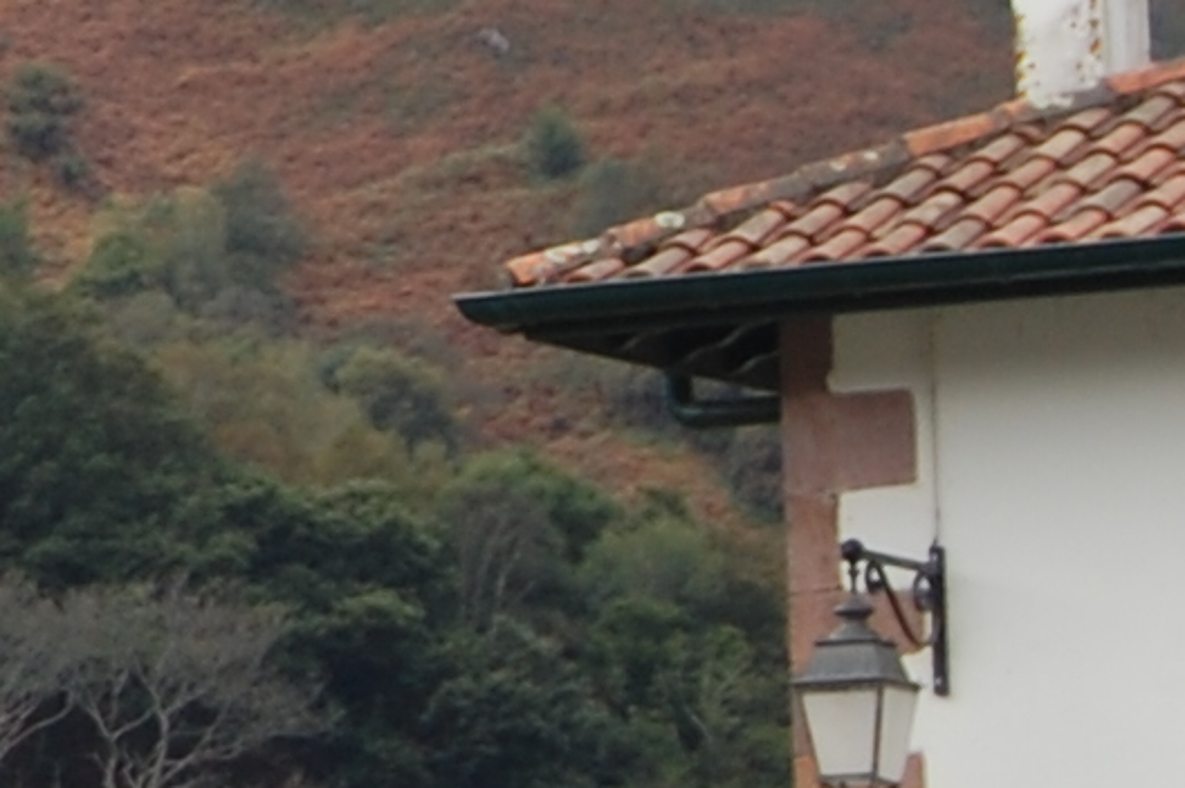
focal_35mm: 325
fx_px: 10688
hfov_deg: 6.1
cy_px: -413
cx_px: -1481
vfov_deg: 4.2
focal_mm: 38
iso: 200
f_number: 5.6
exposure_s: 1/400
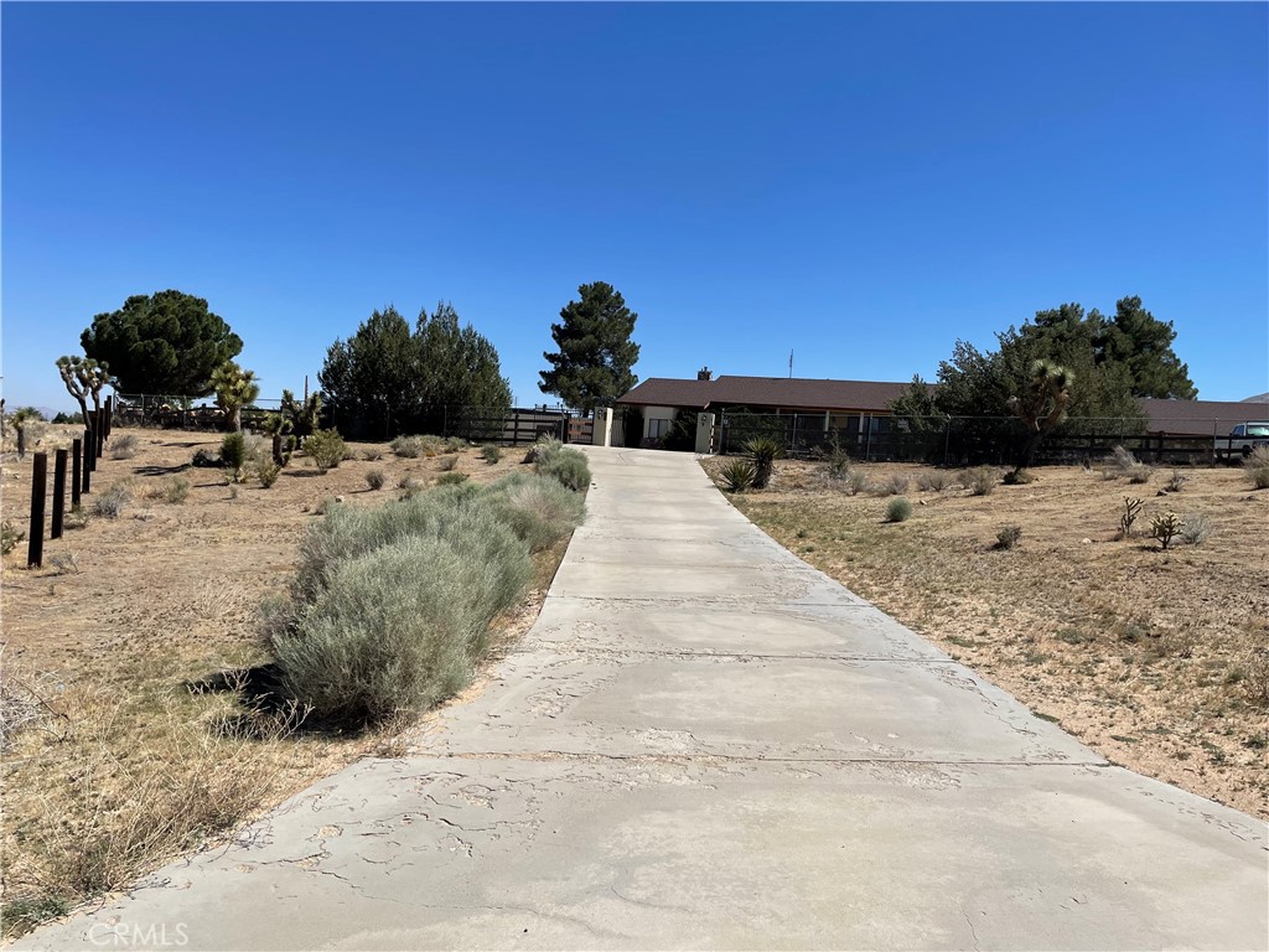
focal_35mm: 26
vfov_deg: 53.1
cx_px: 634
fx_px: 953
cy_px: 476
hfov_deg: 67.3
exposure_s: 1/6135
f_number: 1.6
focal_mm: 4.2
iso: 32
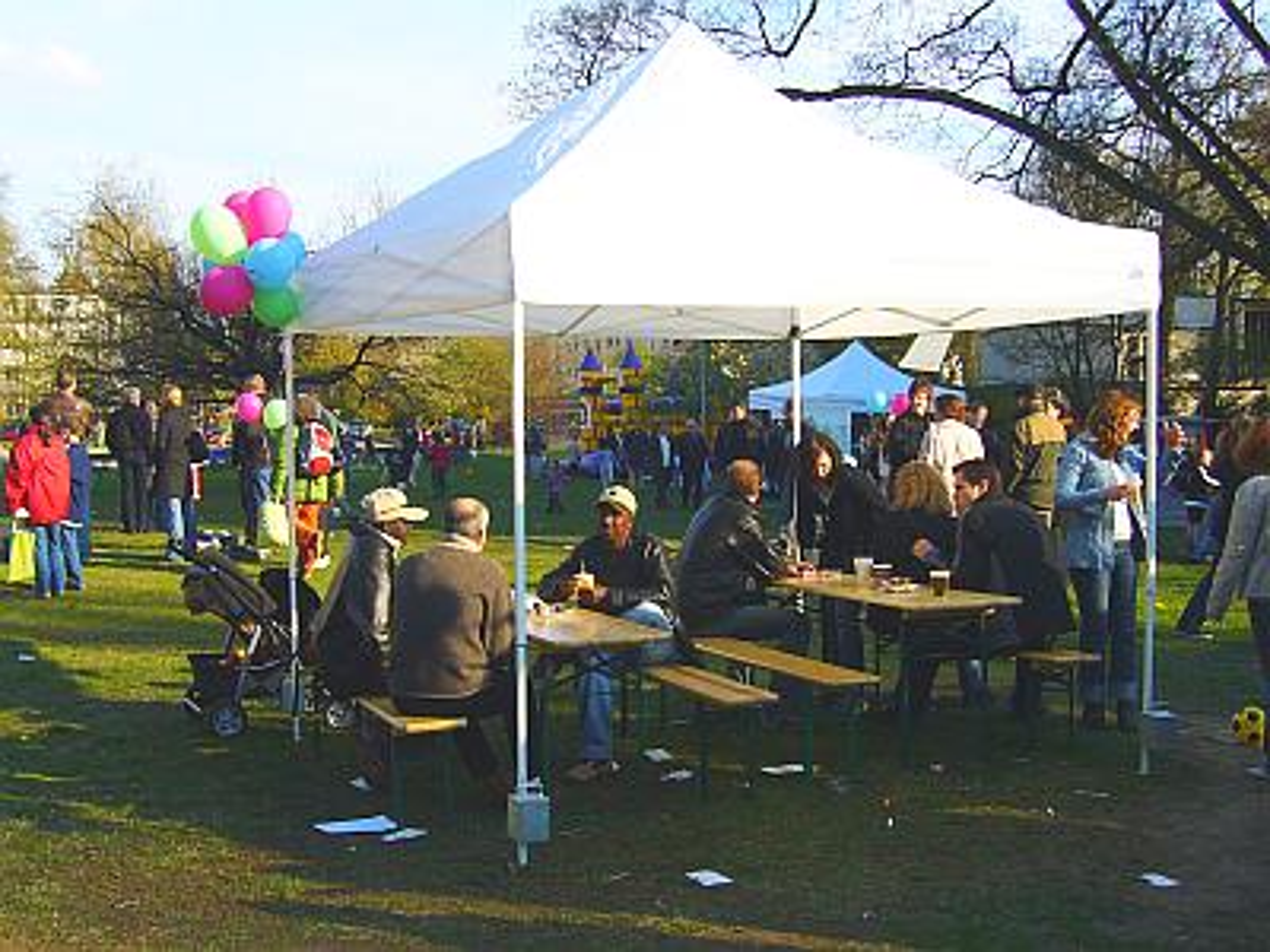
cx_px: 635
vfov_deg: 29.7
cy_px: 476
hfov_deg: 38.9
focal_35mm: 49
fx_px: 1798
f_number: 5.7
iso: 80
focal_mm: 6
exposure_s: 1/200
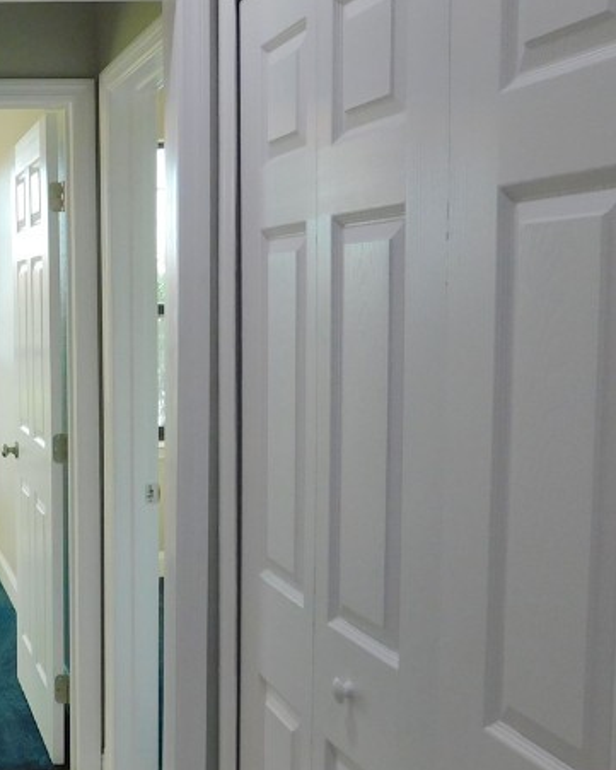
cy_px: 403
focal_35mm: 51
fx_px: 1162
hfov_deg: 27.2
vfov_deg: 36.6
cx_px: -65
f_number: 3
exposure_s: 1/60
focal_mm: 4
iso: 125
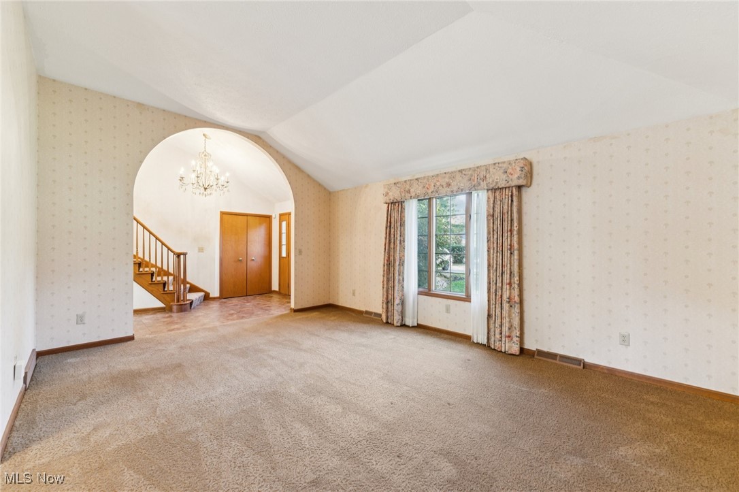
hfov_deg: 104.3
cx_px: 370
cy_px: 246
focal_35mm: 14
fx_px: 287
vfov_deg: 81.2
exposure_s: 1/8
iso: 200
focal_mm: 14
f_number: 3.5
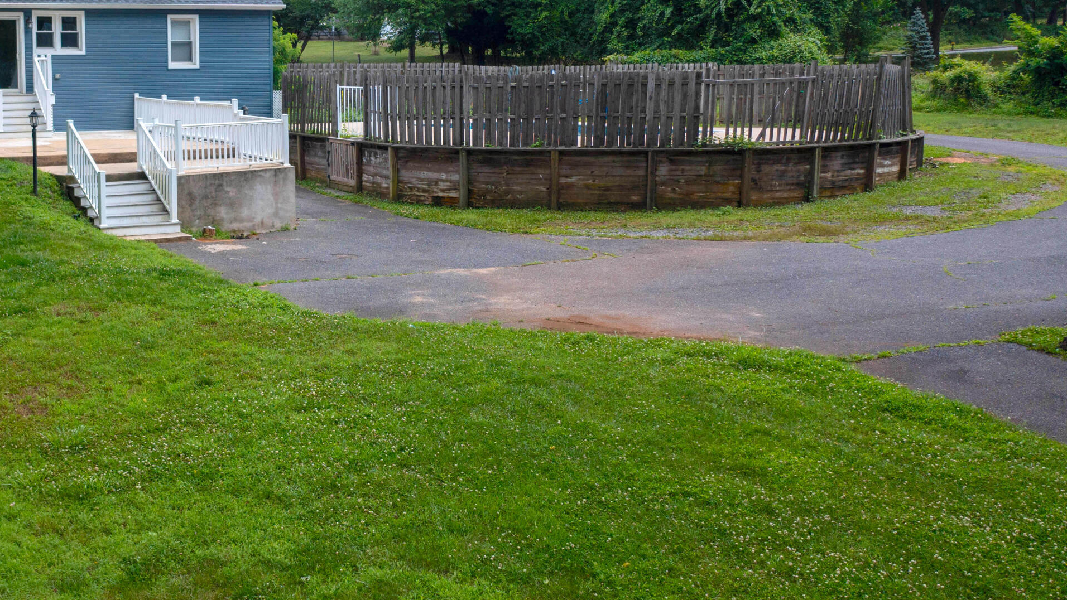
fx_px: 1302
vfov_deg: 25.9
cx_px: 261
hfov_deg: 43.1
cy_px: 229
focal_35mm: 46
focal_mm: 10.26
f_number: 3.2
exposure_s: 1/1000
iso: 100
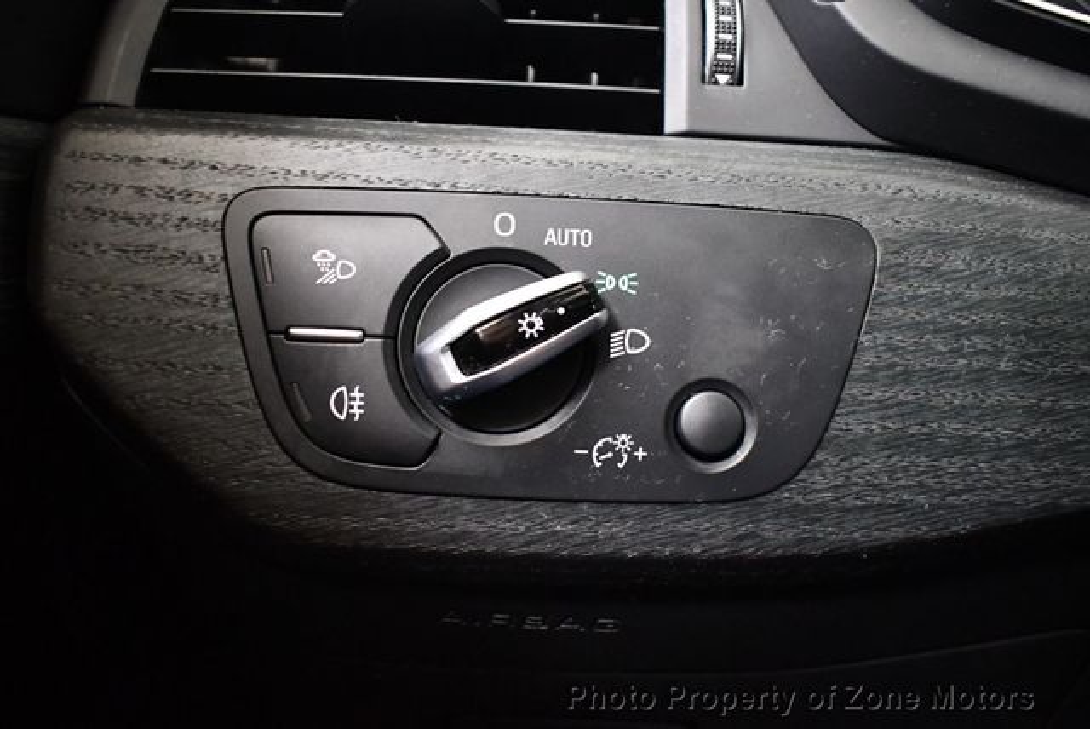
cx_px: 545
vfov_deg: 36.9
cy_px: 364
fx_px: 1091
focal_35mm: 36
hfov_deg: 53.1
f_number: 3.5
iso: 5600
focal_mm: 18
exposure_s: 1/60
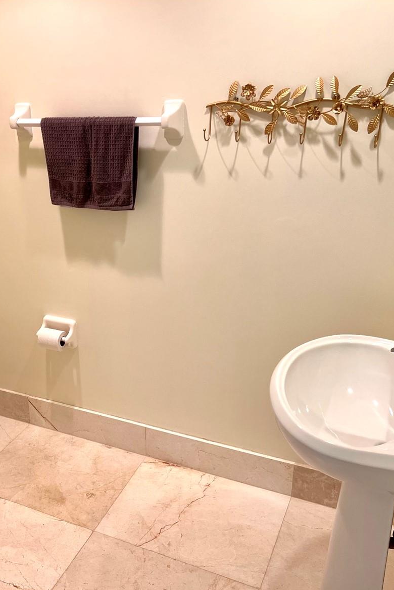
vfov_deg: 51.9
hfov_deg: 34.9
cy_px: 299
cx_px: 81
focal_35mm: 37
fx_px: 607
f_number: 1.5
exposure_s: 1/120
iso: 100
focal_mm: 5.7
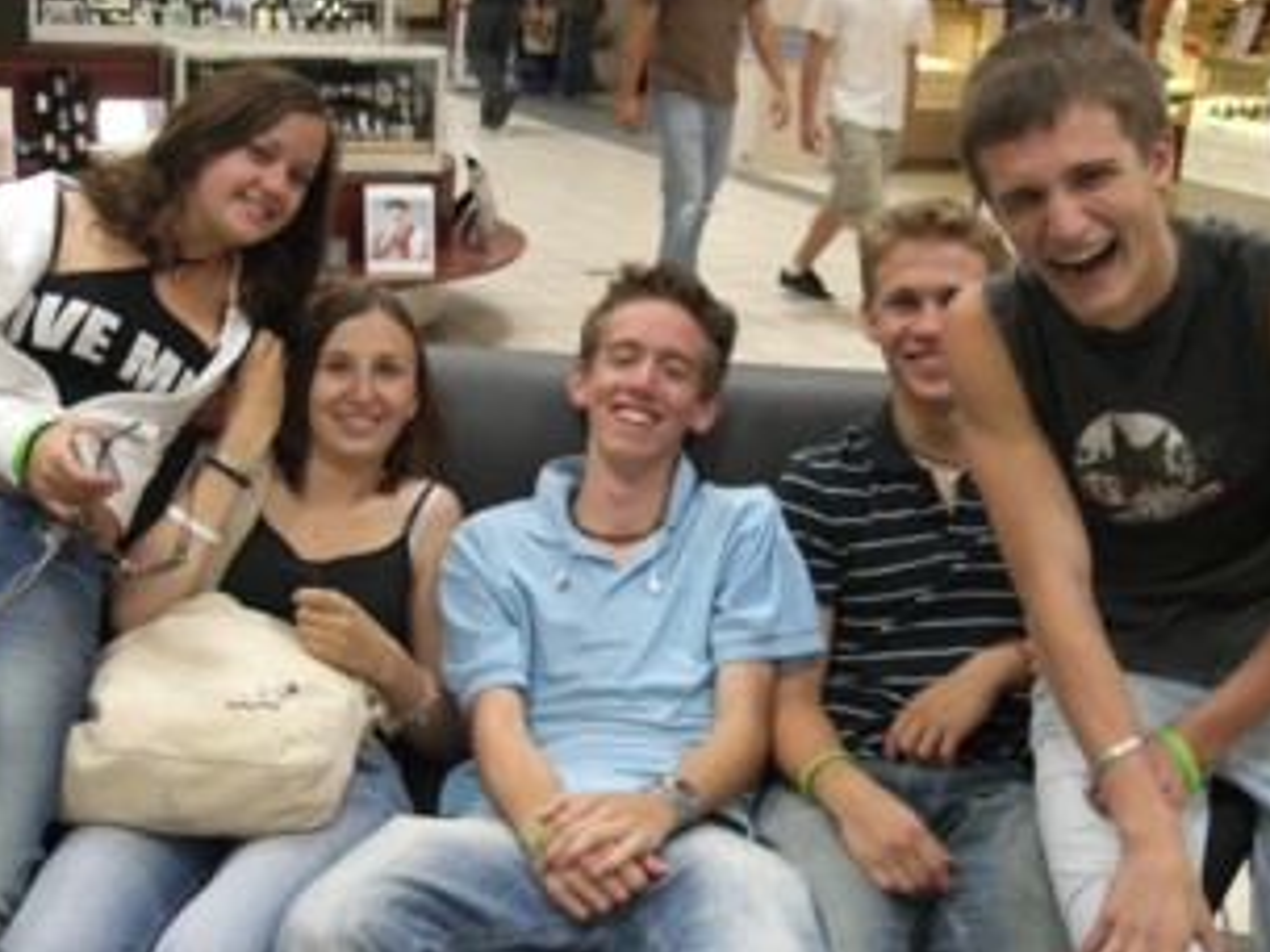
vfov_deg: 32.2
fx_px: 1651
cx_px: 631
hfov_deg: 42.1
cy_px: 489
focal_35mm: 45
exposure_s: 1/80
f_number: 3.1
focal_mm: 6.3
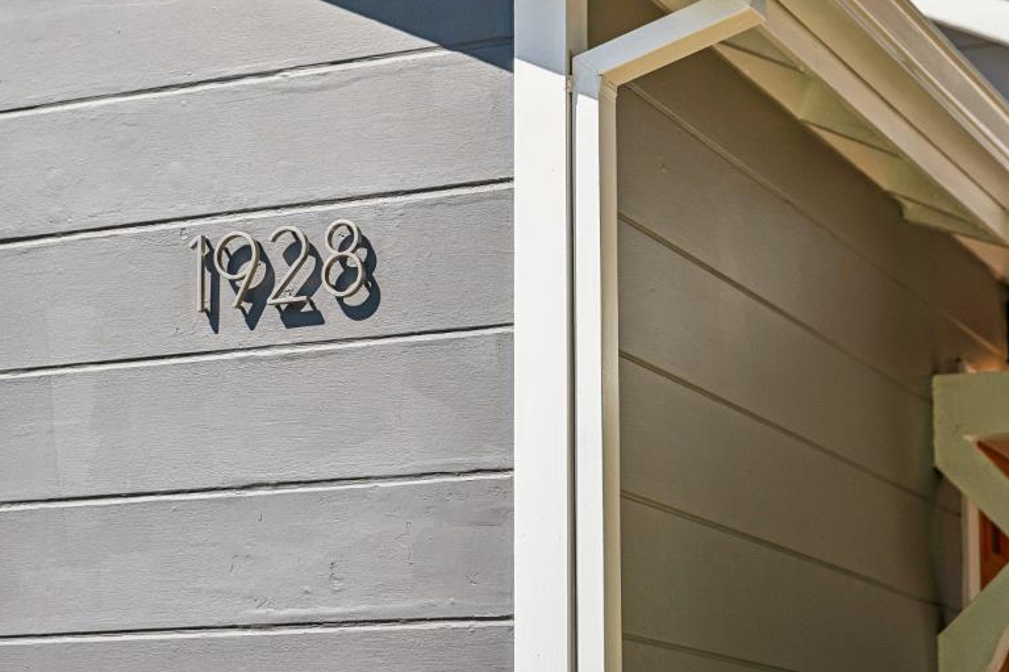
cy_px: 54
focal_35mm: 90
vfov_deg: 15.0
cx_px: 368
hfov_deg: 22.6
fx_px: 2522
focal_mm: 46
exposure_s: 1/2500
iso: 110
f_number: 2.8
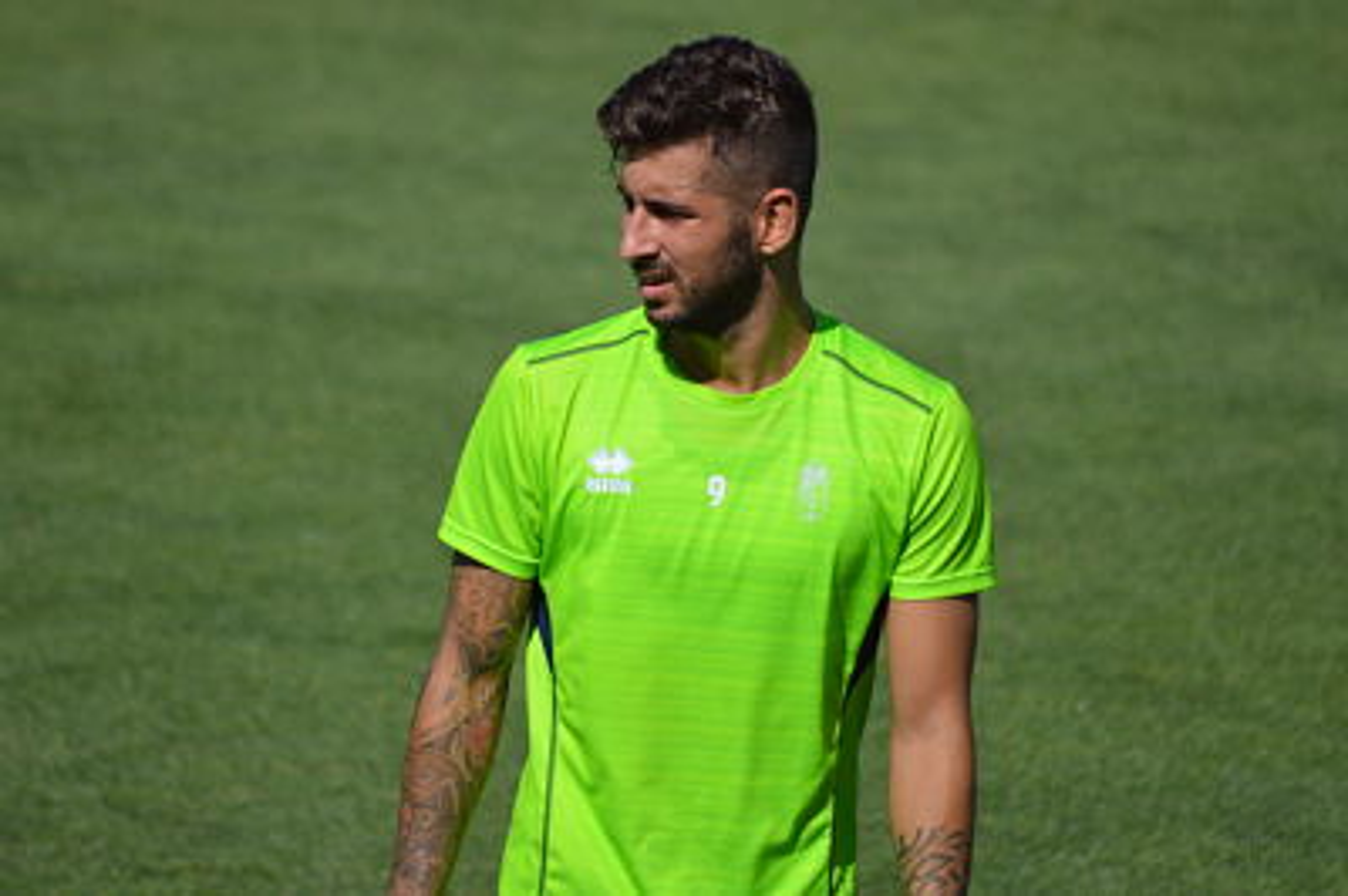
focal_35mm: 450
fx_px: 16836
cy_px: 448
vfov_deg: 3.0
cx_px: 674
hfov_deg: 4.6
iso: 250
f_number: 5.6
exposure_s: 1/2000
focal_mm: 300
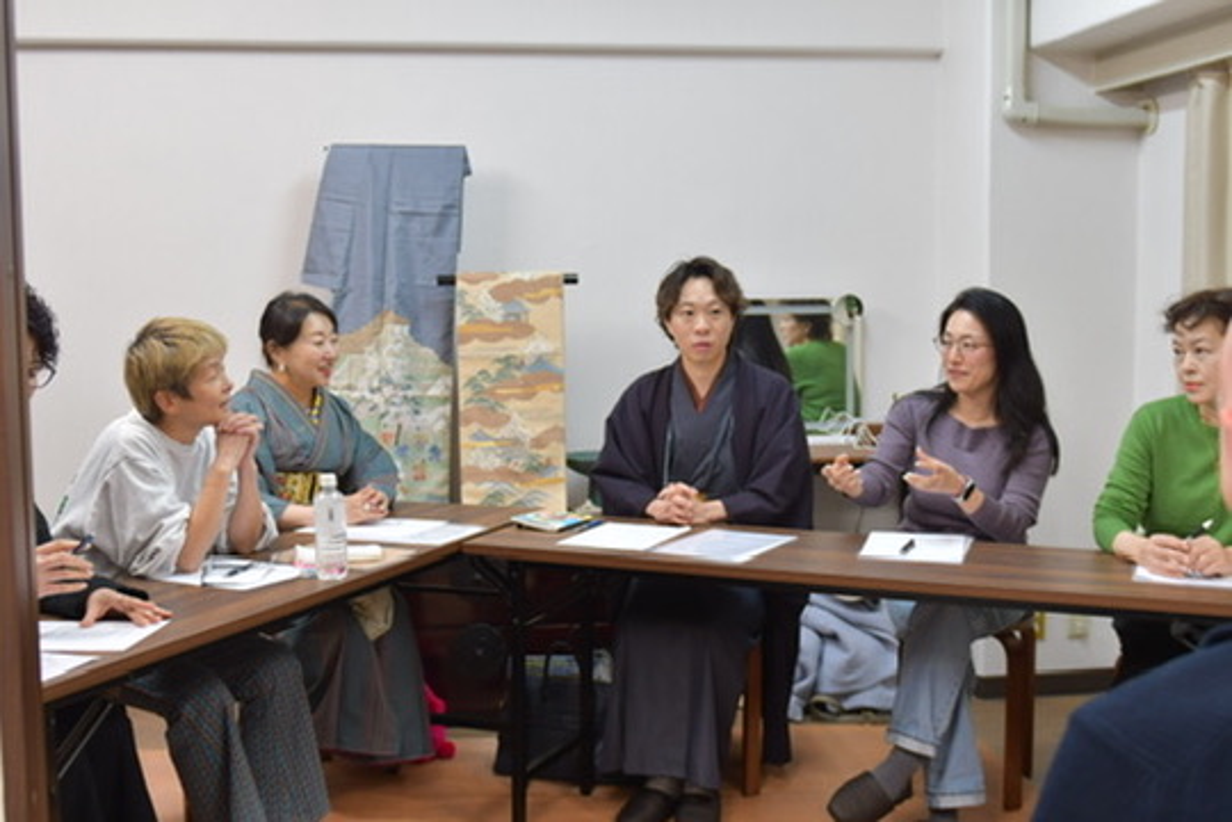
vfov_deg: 31.2
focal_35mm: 43
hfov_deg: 45.4
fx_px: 1471
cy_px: 411
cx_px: 616
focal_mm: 29
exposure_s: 1/125
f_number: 2.8
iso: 800
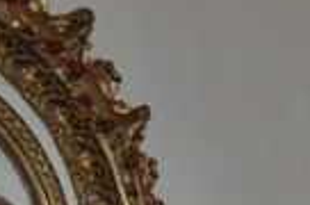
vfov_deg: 5.7
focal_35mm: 230
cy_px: 543
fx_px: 1976
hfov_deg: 9.0
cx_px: 169
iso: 800
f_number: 4
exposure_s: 1/60
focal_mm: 26
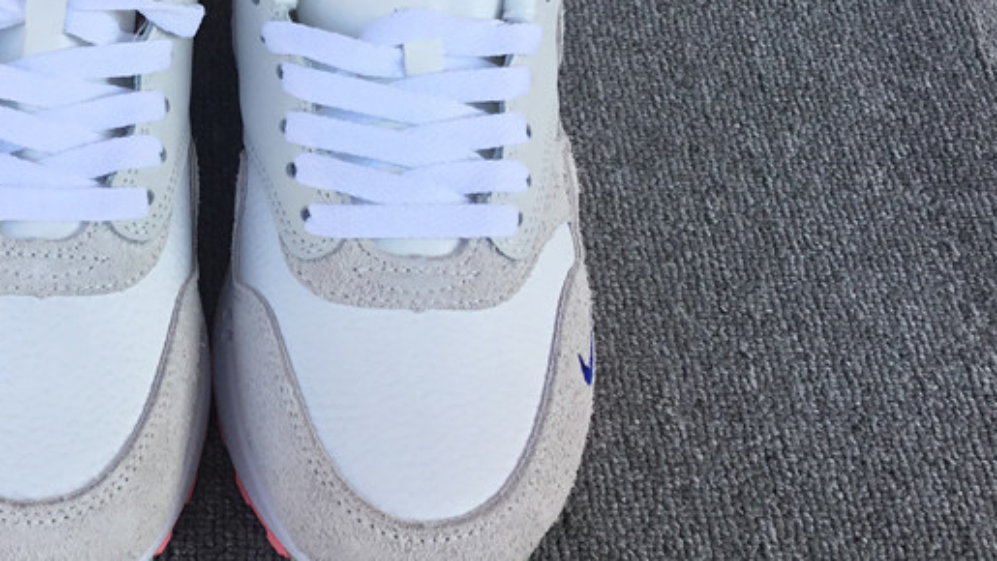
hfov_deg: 34.4
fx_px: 1560
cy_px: 115
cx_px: 207
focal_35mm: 59
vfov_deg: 20.2
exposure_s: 1/353
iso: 25
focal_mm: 3.3
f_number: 2.4
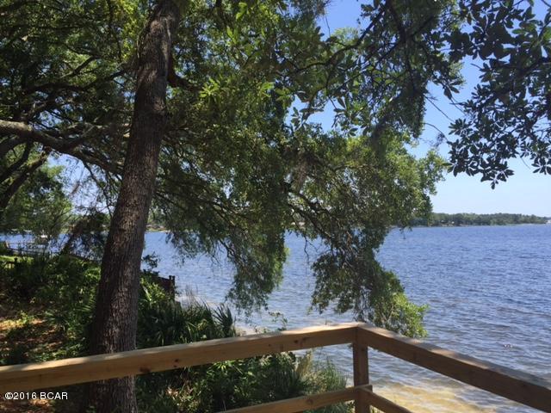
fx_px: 462
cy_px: 206
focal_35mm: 29
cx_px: 276
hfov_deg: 61.7
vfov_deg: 48.2
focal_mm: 4.15
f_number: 2.2
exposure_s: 1/860
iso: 32
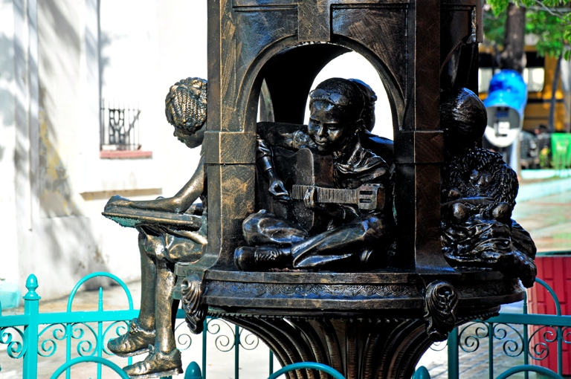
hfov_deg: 13.1
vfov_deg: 8.7
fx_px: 2495
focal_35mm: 158
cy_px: 190
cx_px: 286
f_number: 5.6
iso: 200
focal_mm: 105
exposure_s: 1/250
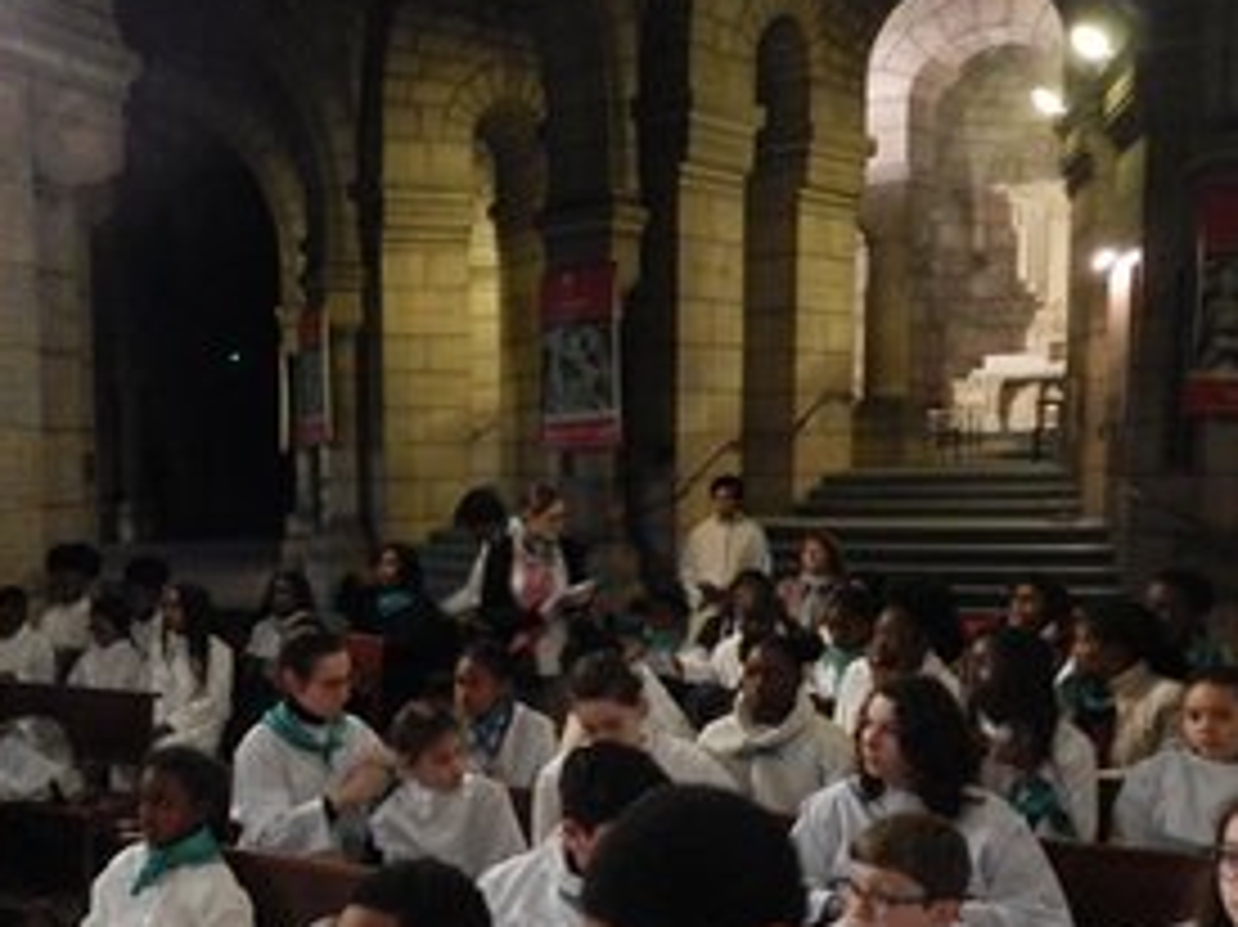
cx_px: 284
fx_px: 1430
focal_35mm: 40
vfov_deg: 35.5
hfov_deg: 44.9
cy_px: 637
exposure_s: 1/8
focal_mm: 4
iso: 800
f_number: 3
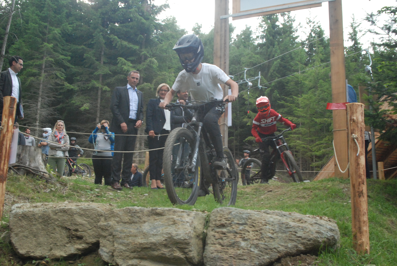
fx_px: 464
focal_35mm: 42
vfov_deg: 32.0
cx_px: 198
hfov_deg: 46.3
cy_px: 133
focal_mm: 28
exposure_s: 1/250
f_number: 8
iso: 1250
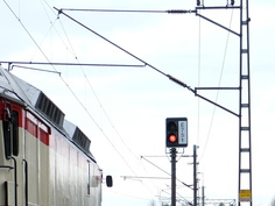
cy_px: 240
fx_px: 1509
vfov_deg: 7.8
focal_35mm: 190
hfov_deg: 10.4
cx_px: 107
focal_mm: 39
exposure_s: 1/125
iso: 200
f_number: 3.6
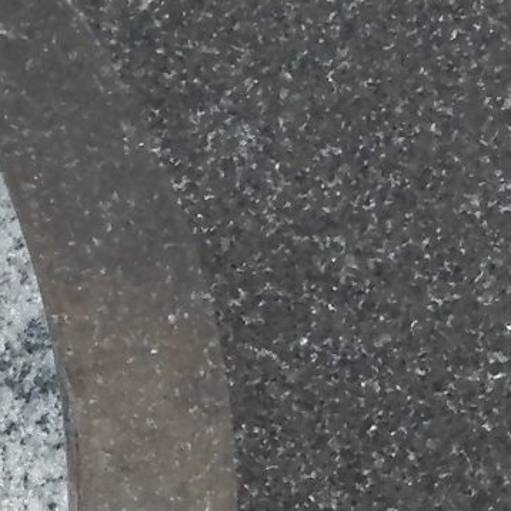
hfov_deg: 2.1
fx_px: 13929
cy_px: -6
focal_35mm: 834
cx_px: 1036
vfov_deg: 2.1
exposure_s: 1/60
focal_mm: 23.6
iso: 200
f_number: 4.7
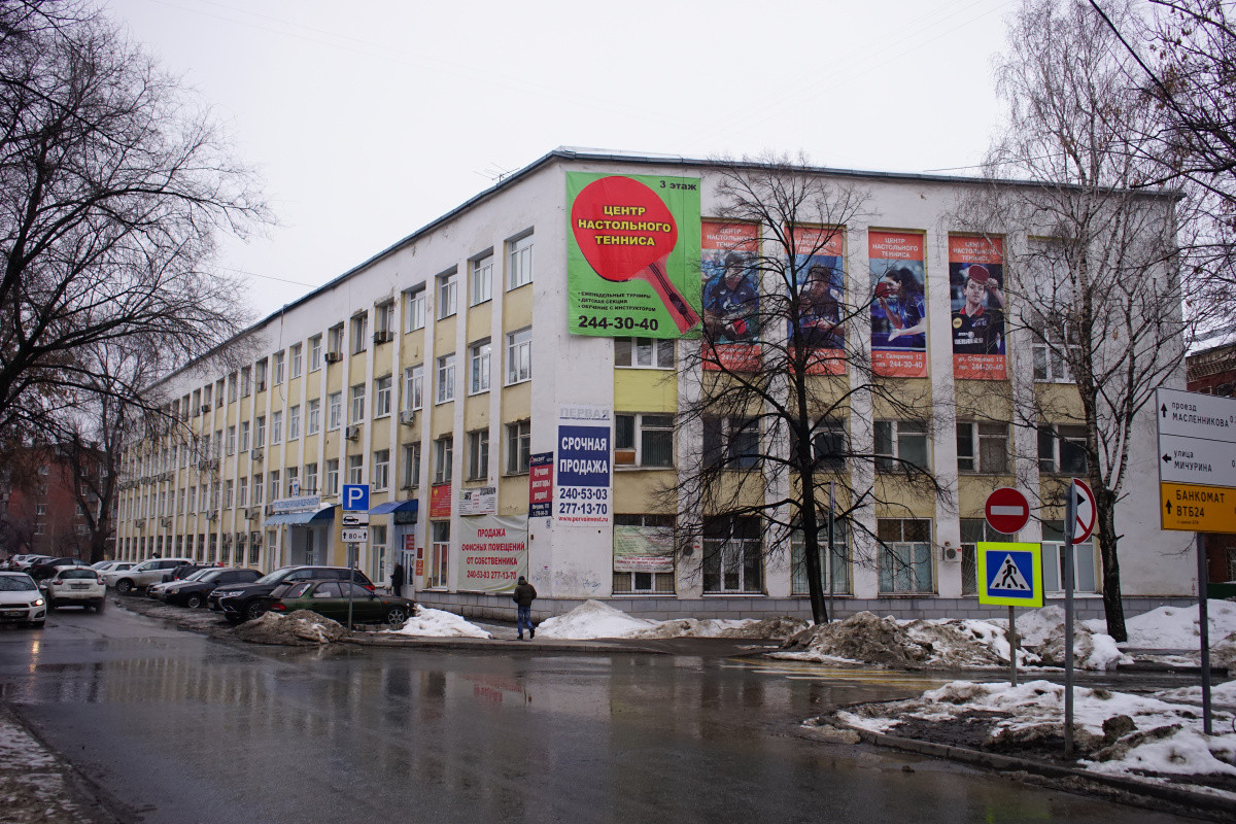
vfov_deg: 42.3
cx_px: 618
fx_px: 1064
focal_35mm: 31
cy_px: 412
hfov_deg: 60.3
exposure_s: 1/1250
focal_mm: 31
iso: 800
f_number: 5
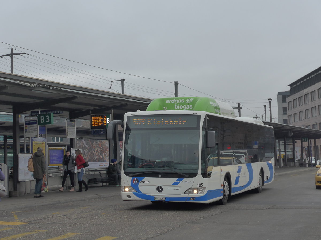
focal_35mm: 66
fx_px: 612
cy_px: 120
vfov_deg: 22.3
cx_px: 160
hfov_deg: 29.4
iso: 160
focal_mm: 13.4
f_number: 3.9
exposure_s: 1/200
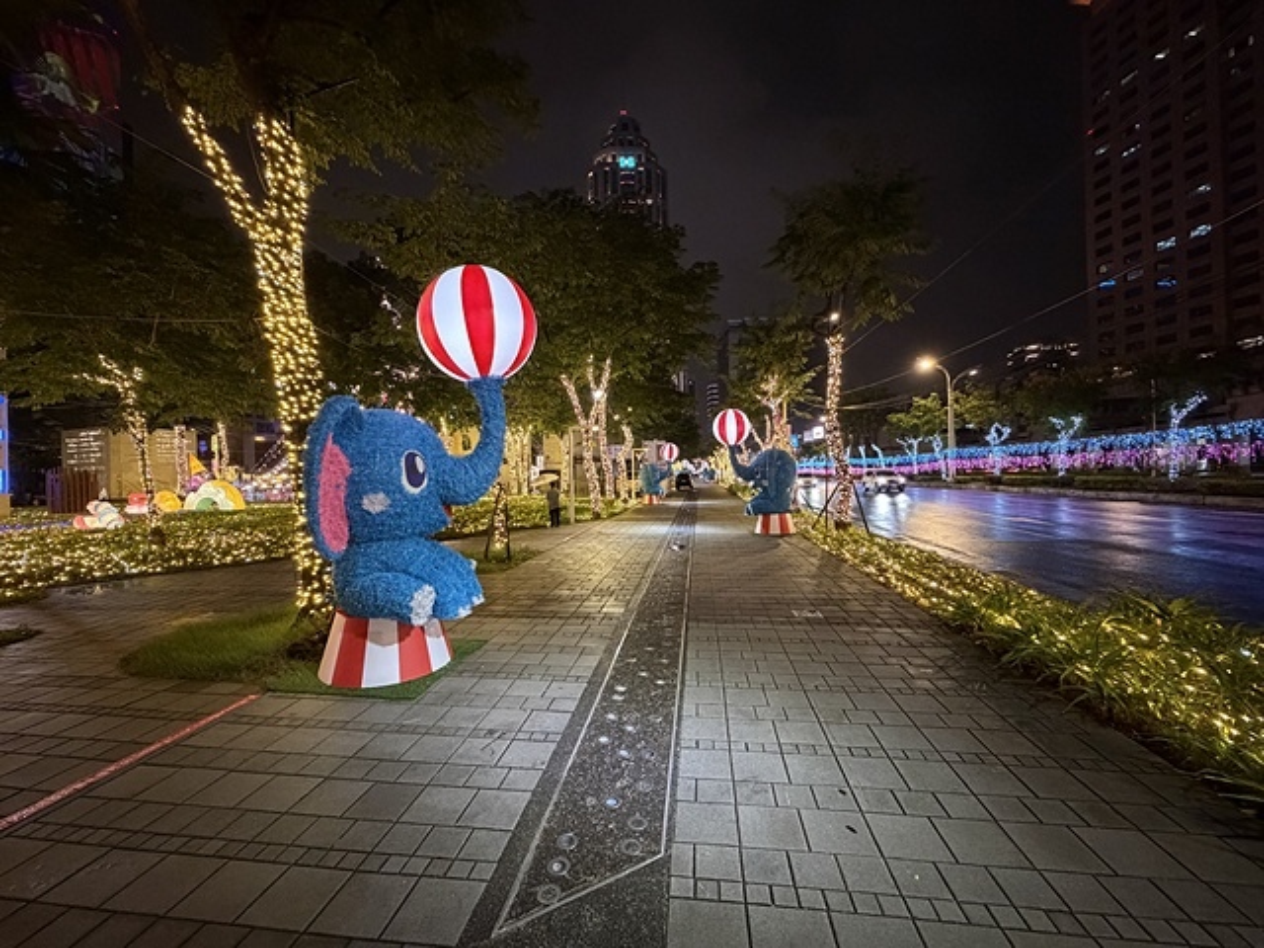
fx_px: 511
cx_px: 632
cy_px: 474
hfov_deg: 102.1
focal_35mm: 14
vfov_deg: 85.7
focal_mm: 2.22
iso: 800
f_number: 2.2
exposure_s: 1/60
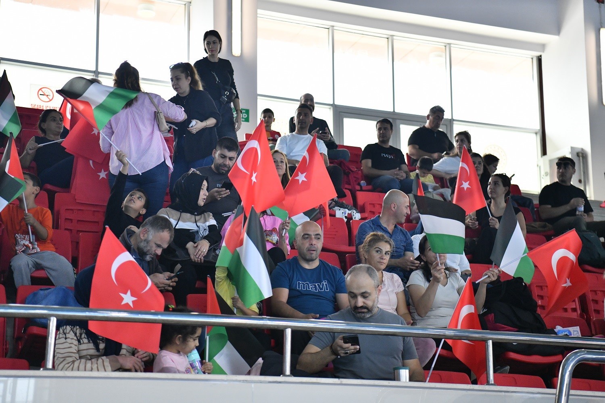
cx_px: 302
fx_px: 1176
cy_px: 202
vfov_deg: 19.5
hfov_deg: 28.8
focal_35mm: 70
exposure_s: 1/500
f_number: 2.8
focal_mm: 70
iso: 2000
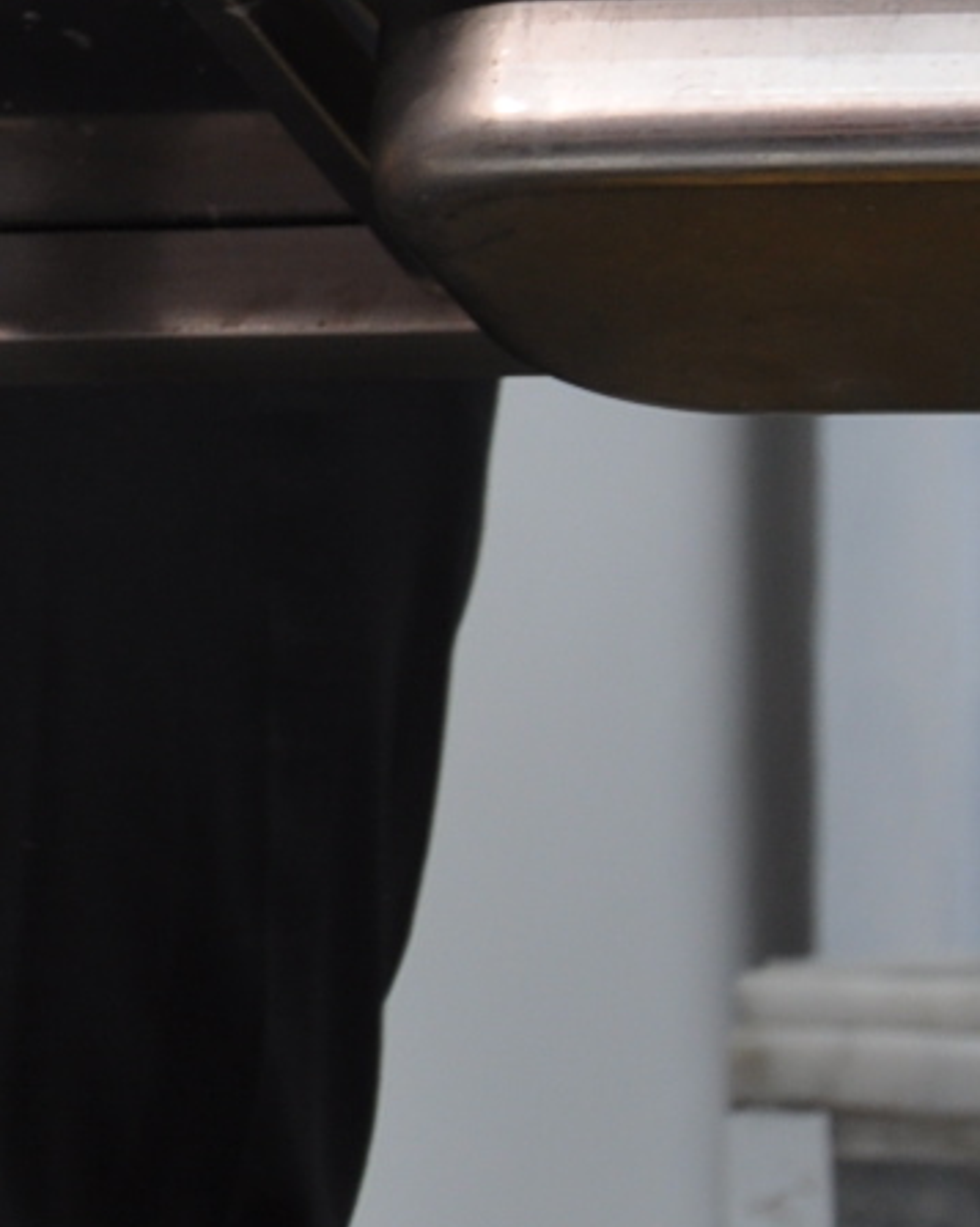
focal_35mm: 351
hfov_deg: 4.3
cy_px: -63
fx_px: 12739
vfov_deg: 5.5
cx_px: -1364
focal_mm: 52
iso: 200
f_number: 6.3
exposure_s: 1/40
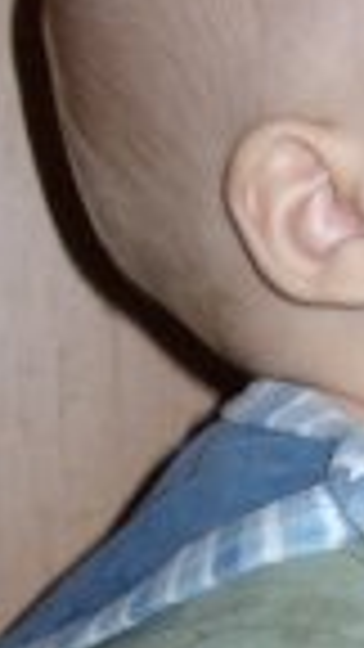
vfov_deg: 13.7
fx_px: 2677
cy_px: 486
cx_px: 479
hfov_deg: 7.7
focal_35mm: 156
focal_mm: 5.8
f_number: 2.8
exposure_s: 1/60
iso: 100
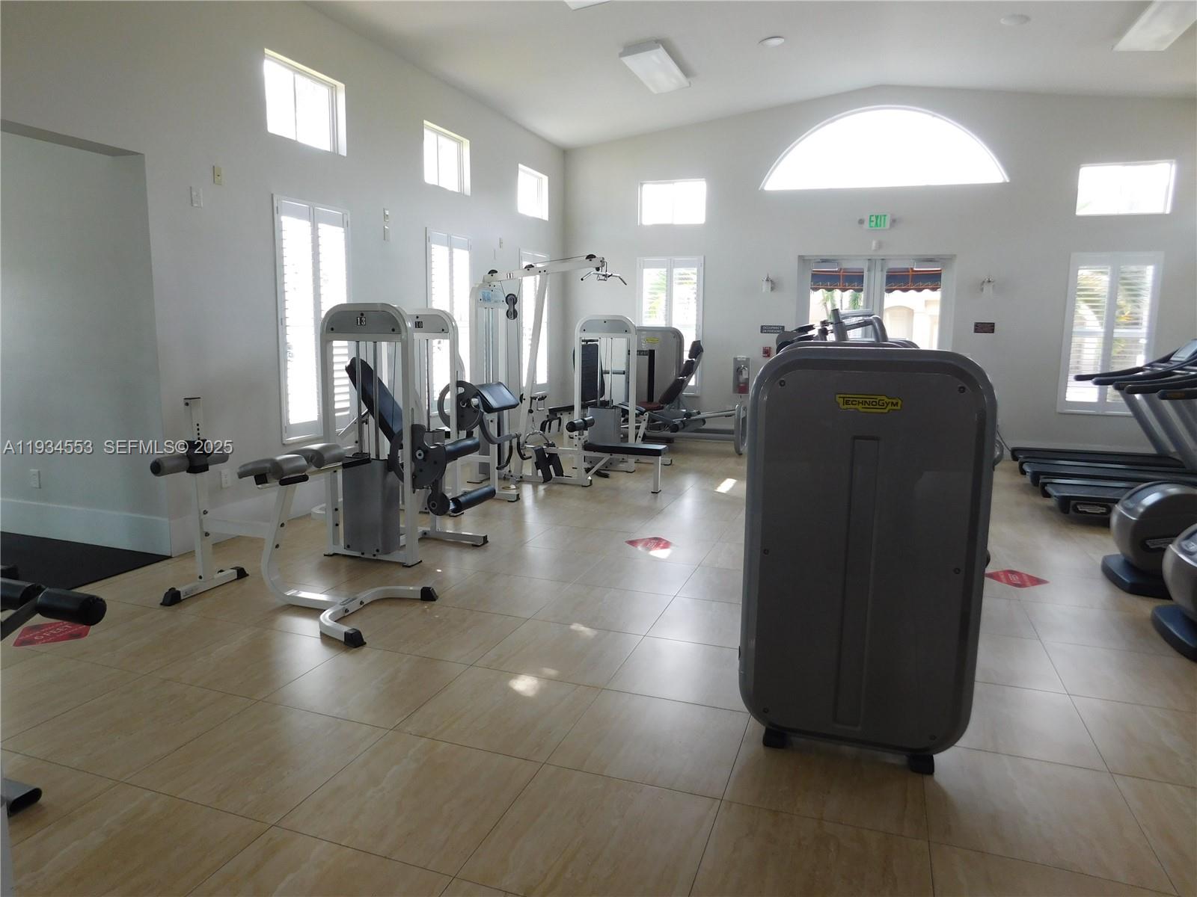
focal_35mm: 23
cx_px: 598
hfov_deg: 73.9
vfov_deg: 58.9
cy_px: 448
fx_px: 795
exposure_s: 1/80
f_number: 3
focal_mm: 4
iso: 125
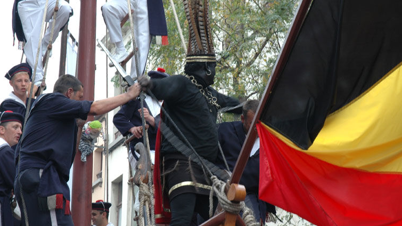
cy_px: 111
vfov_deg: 13.2
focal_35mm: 92
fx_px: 976
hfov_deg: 23.3
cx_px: 203
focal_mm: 55
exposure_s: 1/50
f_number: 6.3
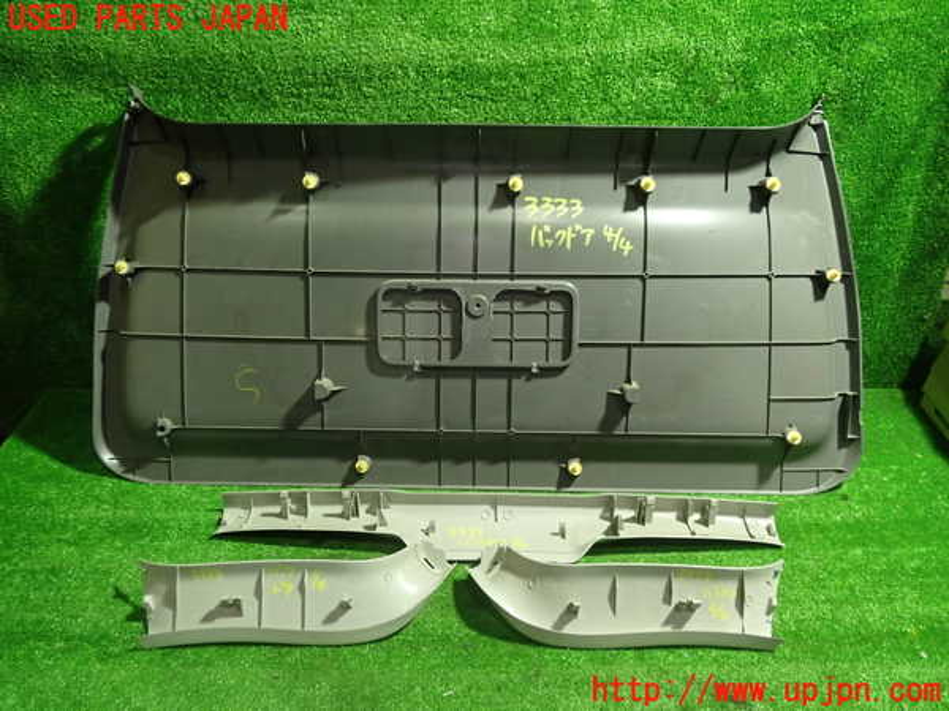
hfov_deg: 60.0
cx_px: 474
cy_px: 356
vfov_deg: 46.8
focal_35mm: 30
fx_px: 822
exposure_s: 1/30
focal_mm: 5.4
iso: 400
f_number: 2.3
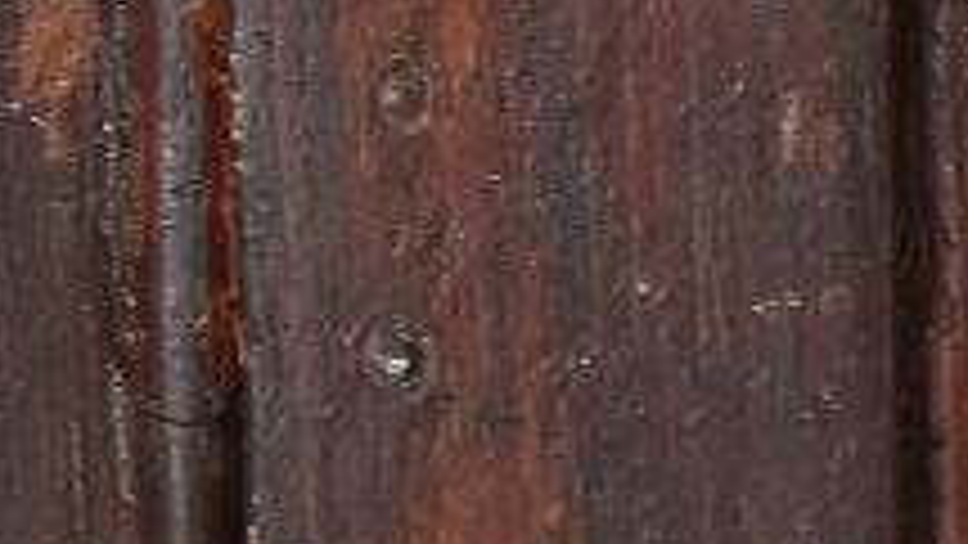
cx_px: 1256
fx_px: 14940
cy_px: -908
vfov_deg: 2.1
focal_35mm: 582
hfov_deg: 3.7
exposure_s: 1/8
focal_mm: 45
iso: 200
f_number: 5.6
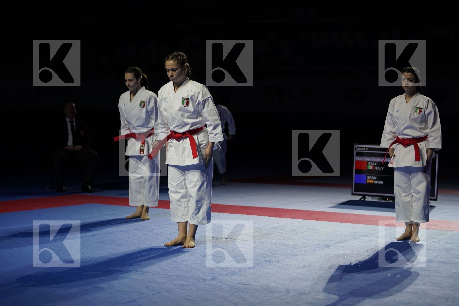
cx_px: 230
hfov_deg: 28.8
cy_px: 153
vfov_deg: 19.5
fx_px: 892
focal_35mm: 70
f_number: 2.8
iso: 250
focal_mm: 70
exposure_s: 1/500
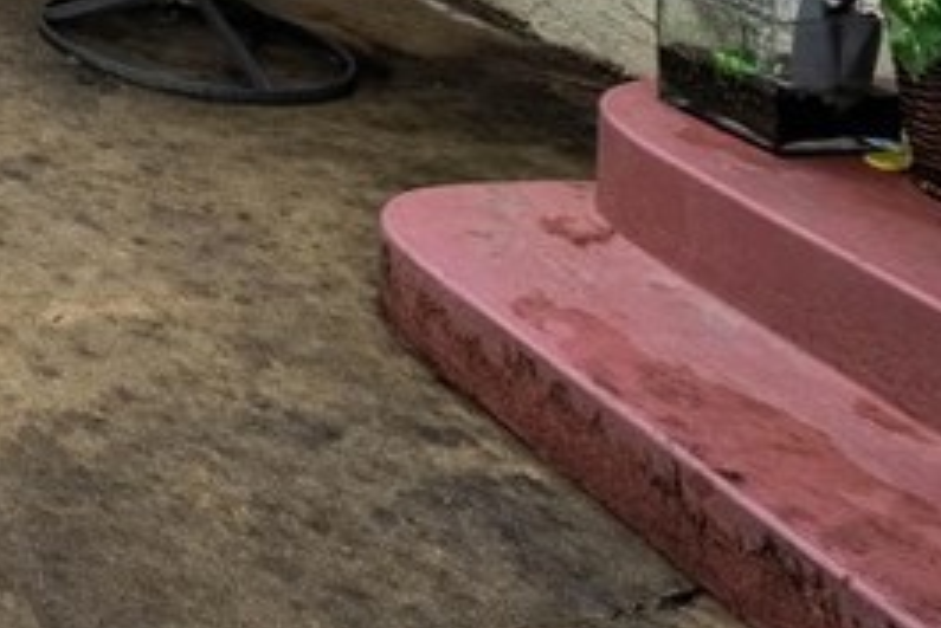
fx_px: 1517
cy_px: -545
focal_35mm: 58
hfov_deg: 21.4
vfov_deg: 18.0
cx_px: -778
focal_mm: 10
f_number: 8
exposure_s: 1/3800
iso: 400
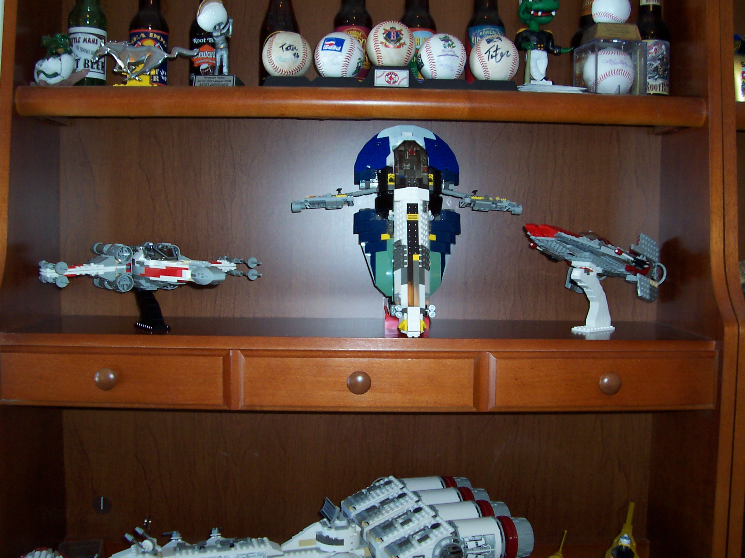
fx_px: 796
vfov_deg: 38.7
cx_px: 372
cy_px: 279
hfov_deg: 50.1
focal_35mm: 37
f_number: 2.8
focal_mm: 5.6
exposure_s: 1/60
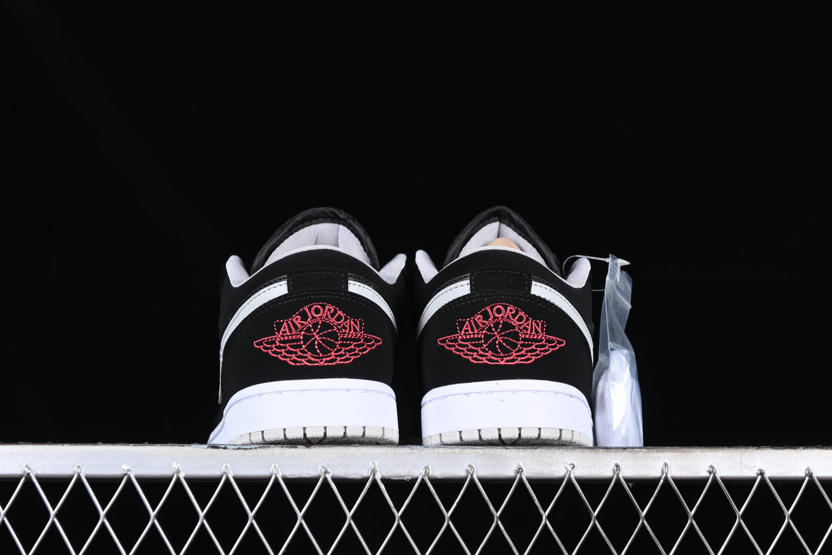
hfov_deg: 27.0
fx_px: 1733
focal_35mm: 75
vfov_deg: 18.2
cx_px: 416
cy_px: 278
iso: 160
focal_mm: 50
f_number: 6.3
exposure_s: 1/60
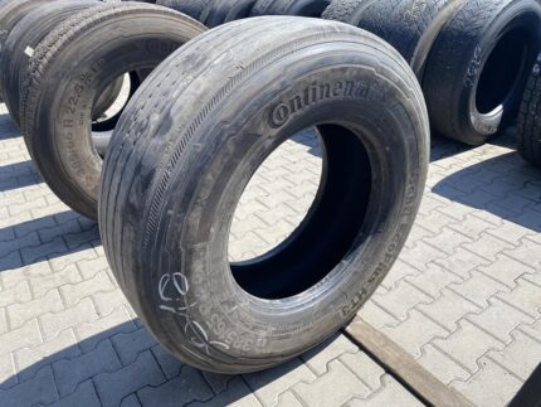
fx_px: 407
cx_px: 270
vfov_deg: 53.1
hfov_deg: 67.3
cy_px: 204
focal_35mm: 26
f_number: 1.8
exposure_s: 1/1114
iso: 32
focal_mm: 4.25
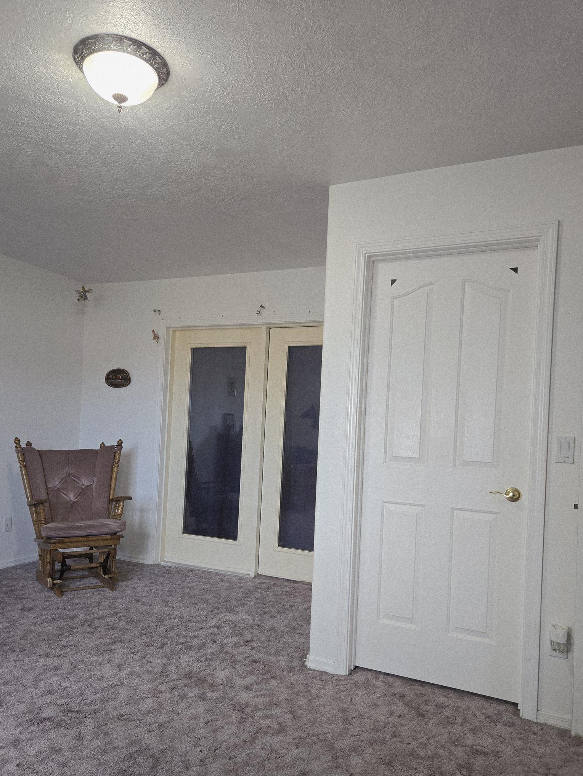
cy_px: 429
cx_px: 267
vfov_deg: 67.1
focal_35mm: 26
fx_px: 584
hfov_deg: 53.0
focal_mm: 5.4
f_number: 1.8
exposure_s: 1/120
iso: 160
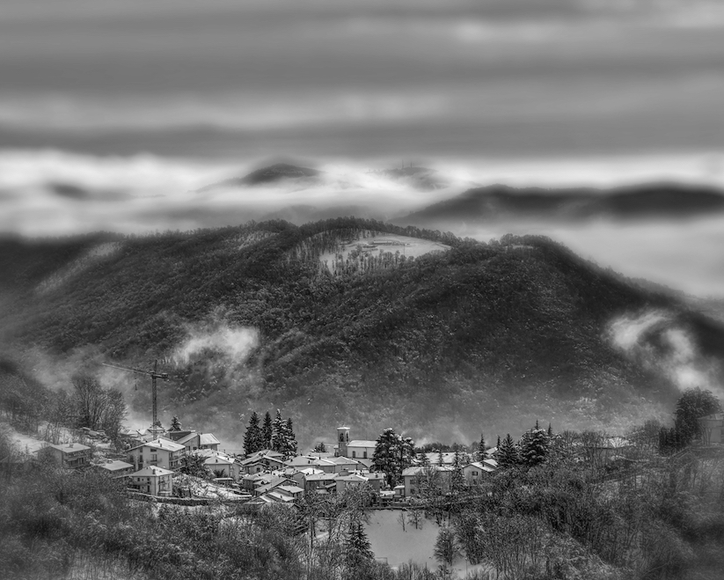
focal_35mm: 197
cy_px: 239
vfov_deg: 7.9
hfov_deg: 9.8
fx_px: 4223
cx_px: 369
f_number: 8
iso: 100
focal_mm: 90
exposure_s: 1/500
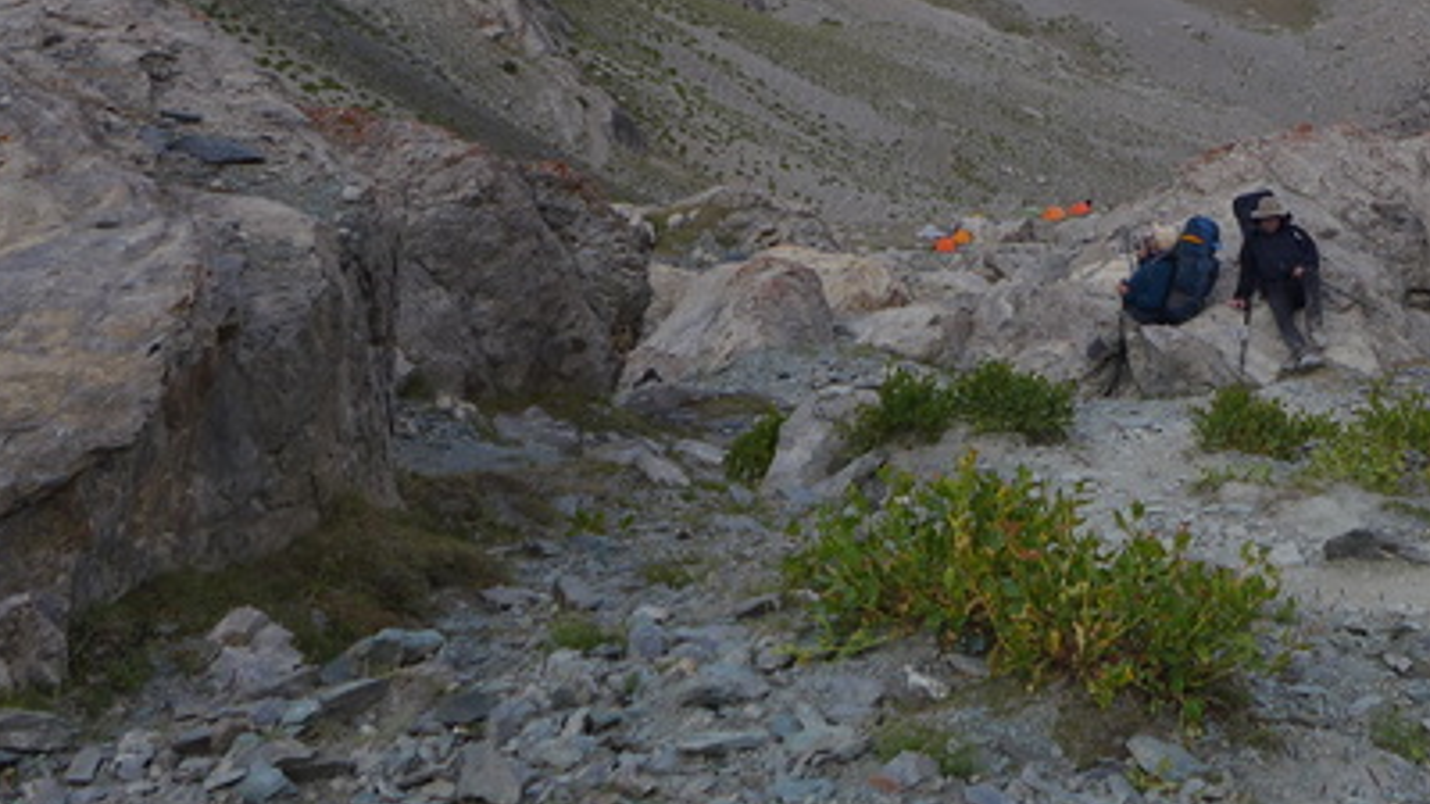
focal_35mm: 49
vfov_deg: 23.4
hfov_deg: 39.6
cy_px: -7
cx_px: 1239
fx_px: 1858
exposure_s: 1/640
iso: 80
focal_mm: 5.1
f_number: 2.8
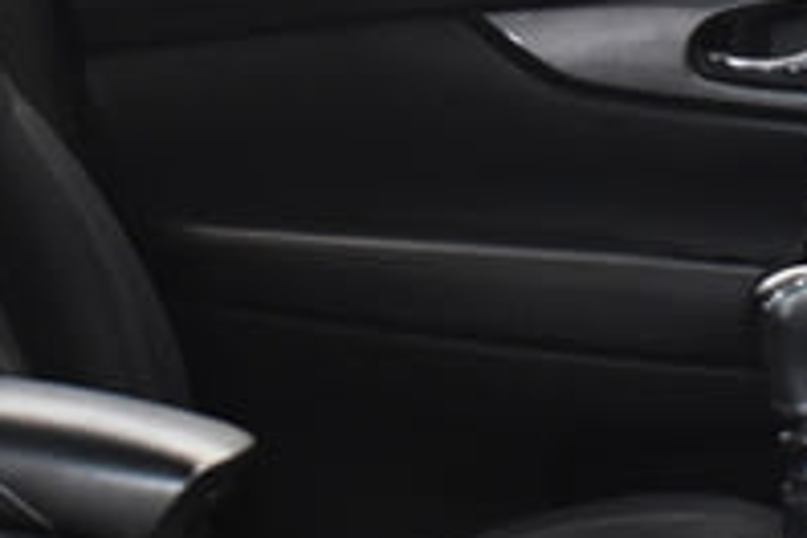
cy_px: 24
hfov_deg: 14.3
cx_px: 583
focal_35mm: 143
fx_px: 3211
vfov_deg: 9.5
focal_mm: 21
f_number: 3.8
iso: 1400
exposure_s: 1/50
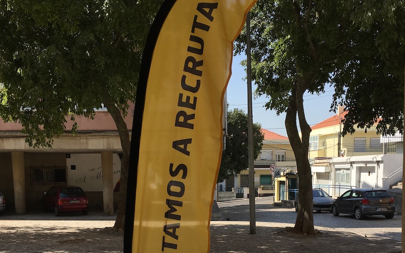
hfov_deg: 47.2
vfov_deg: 29.5
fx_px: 464
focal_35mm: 42
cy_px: 218
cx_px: 199
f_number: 2.2
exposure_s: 1/1425
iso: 25
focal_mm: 4.15
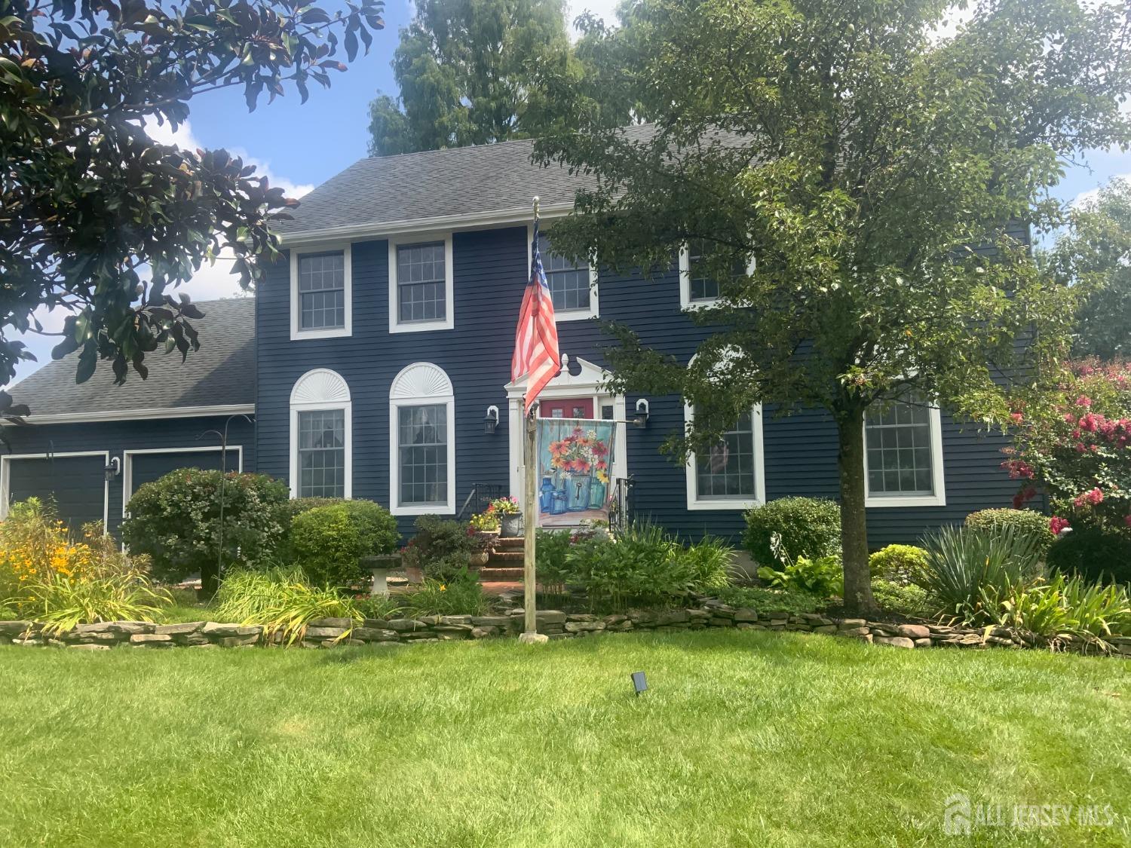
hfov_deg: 61.7
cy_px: 424
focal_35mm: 29
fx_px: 948
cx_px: 566
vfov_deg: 48.2
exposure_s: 1/580
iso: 16
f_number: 1.8
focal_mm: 3
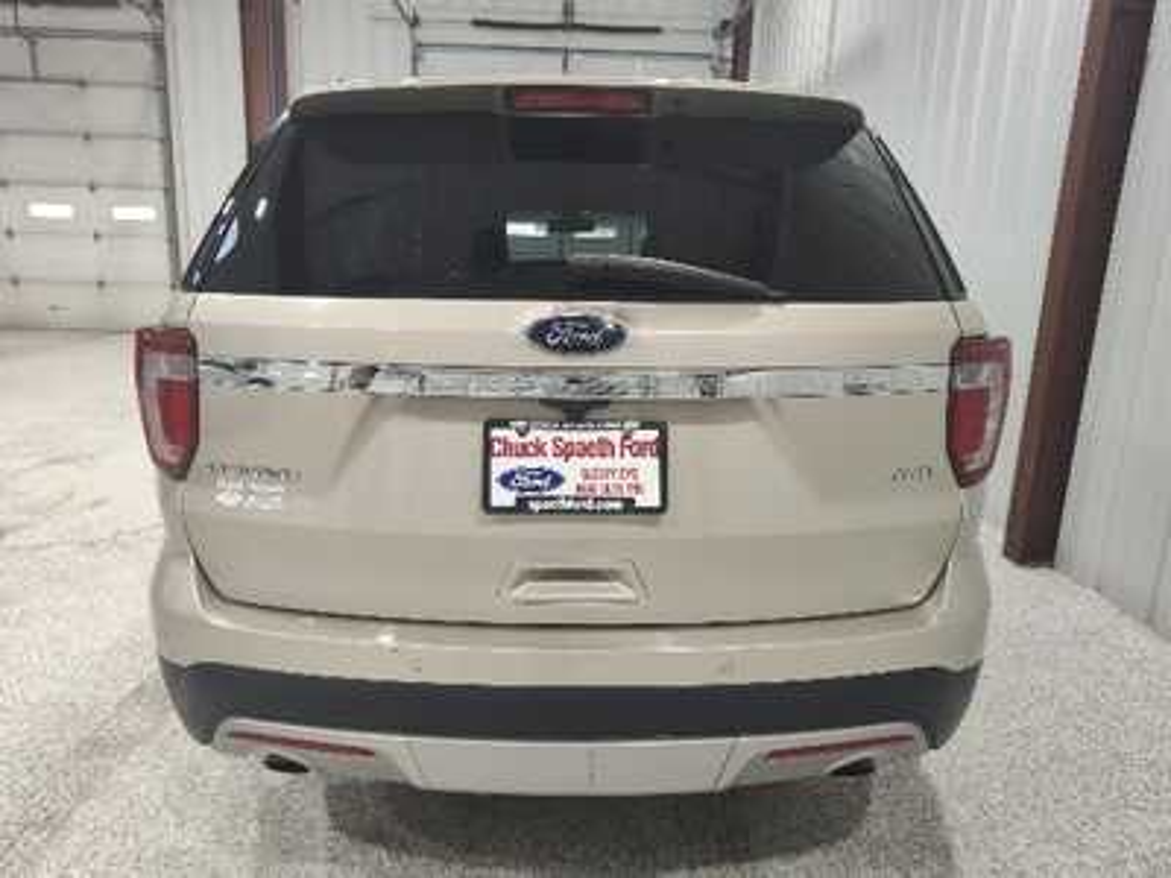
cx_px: 586
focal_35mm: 23
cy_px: 439
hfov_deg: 73.9
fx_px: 778
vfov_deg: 58.9
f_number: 1.8
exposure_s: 1/120
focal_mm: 5.56
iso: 180
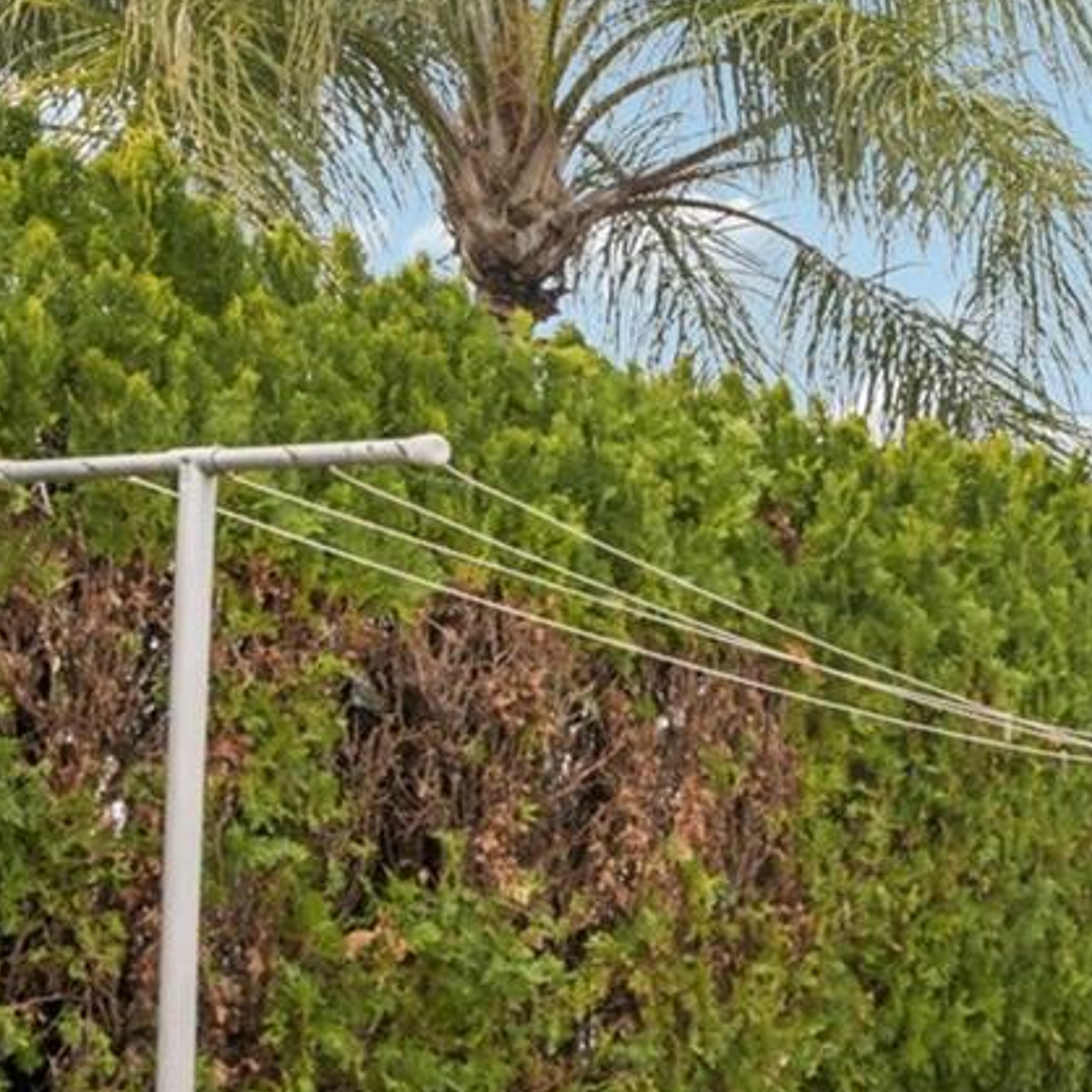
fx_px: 1856
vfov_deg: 32.3
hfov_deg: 25.7
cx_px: 1575
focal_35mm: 52
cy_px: 789
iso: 400
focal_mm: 16
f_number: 8
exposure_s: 1/500
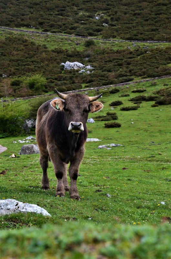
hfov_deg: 11.4
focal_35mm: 120
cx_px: 86
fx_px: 859
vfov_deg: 17.1
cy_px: 130
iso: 400
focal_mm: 80
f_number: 10
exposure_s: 1/320
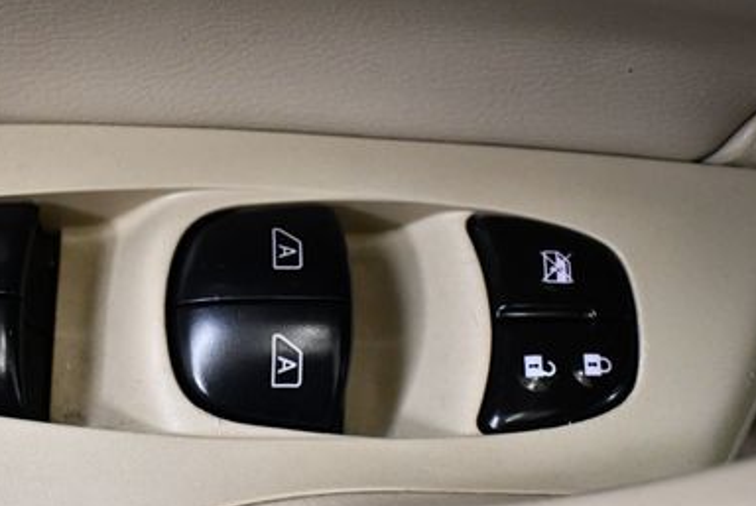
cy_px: 305
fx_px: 1261
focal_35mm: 60
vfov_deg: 22.6
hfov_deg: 33.0
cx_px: 240
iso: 2200
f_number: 3.5
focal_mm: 18
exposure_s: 1/125
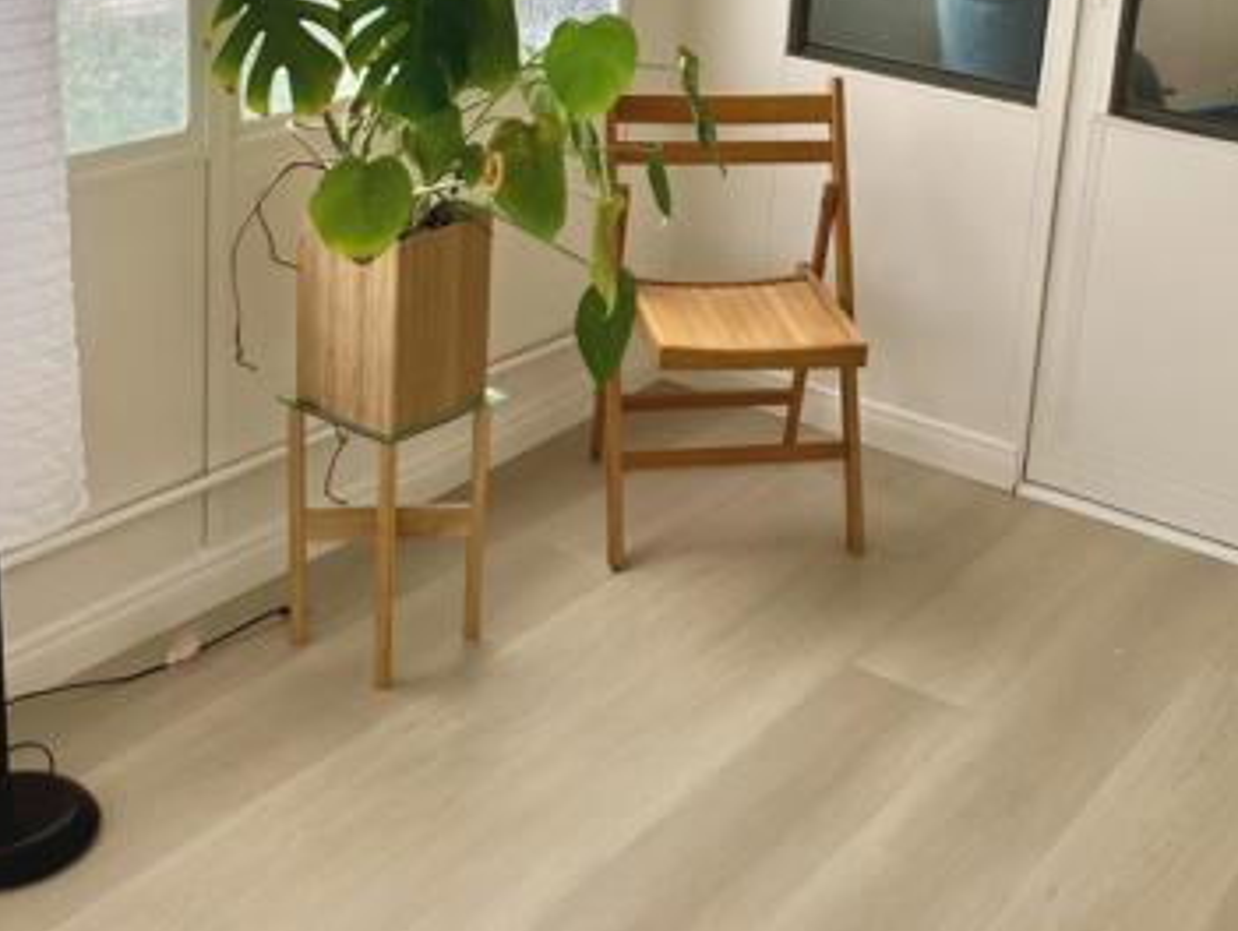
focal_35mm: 51
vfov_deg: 27.7
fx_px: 1826
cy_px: 113
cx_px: 804
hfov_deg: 37.1
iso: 50
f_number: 1.8
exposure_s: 1/121
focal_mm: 3.99
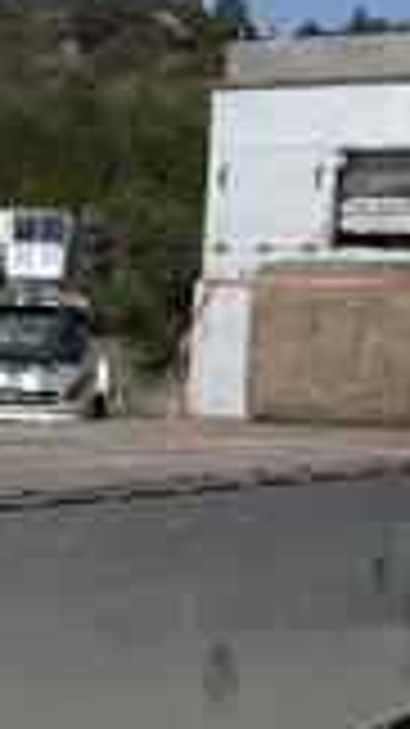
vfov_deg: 19.0
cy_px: 522
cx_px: -374
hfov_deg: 10.1
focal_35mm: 112
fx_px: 2167
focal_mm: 4.2
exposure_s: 1/5291
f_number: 1.6
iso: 32
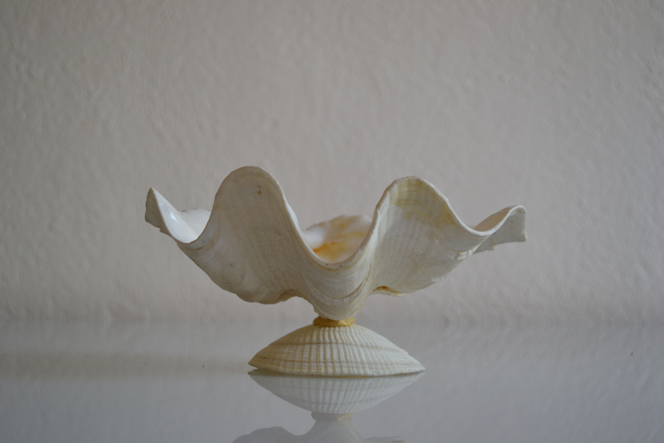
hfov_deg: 43.6
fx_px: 830
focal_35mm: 45
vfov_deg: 29.9
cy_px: 222
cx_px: 332
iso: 400
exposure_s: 1/40
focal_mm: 30
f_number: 4.5
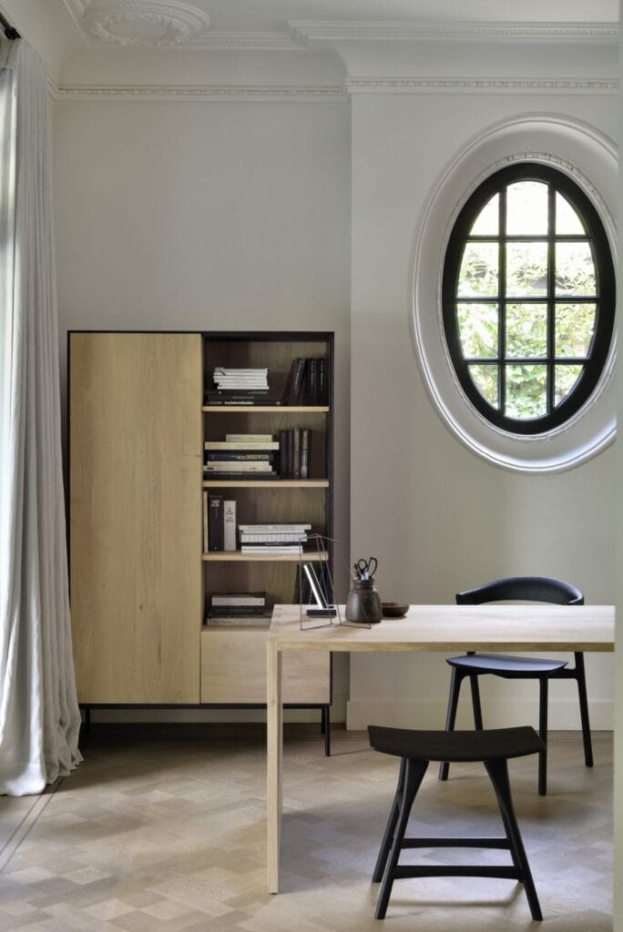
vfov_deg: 39.6
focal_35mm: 50
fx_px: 1296
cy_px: 466
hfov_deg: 27.0
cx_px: 312
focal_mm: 50
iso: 100
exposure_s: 2
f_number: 16
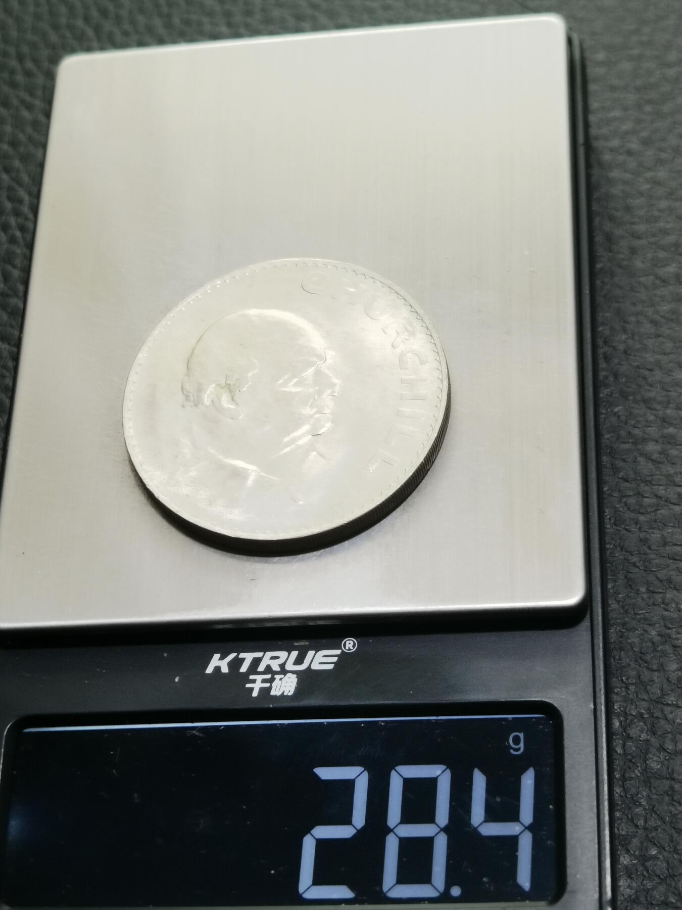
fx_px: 1681
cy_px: 455
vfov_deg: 30.3
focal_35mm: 64
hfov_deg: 22.9
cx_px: 341
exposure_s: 1/100
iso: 100
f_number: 1.9
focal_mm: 6.67
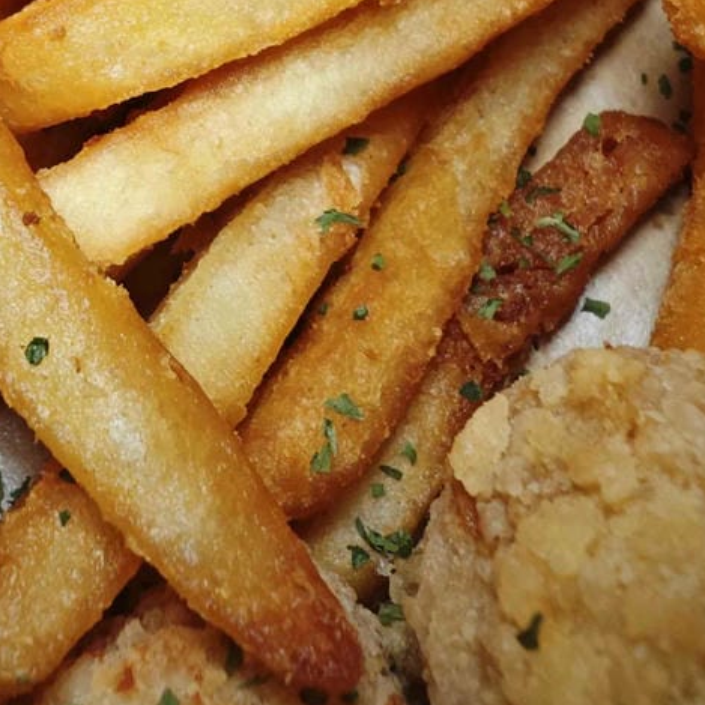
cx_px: 153
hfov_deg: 32.0
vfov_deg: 31.0
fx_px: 1198
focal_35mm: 52
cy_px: 48
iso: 100
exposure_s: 1/60
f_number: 1.8
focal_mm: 2.03
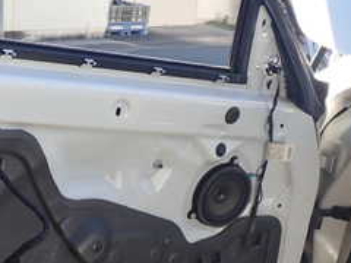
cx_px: 16
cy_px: 184
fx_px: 760
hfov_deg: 25.0
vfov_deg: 19.5
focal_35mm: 75
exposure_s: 1/160
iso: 100
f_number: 3.2
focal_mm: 5.4
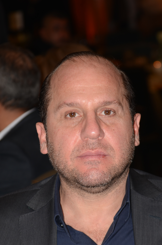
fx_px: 1356
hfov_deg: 6.8
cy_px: 150
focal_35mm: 200
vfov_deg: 10.3
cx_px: 92
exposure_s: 1/250
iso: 250
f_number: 4.5
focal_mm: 98
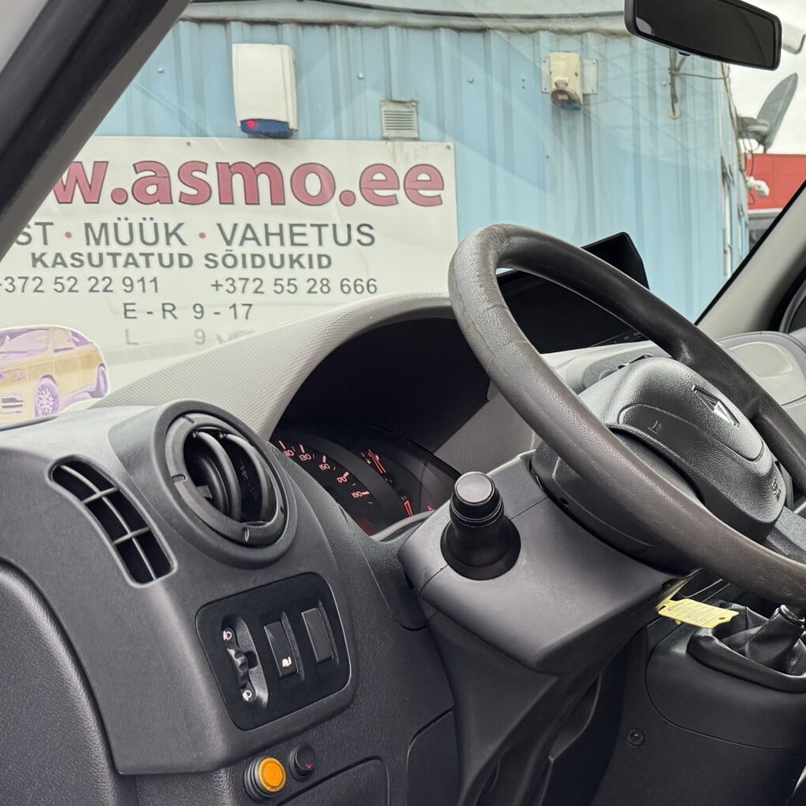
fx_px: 1396
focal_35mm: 53
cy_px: 500
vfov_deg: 32.1
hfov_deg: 27.8
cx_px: 989
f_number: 1.78
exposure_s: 1/108
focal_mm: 6.76
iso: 200
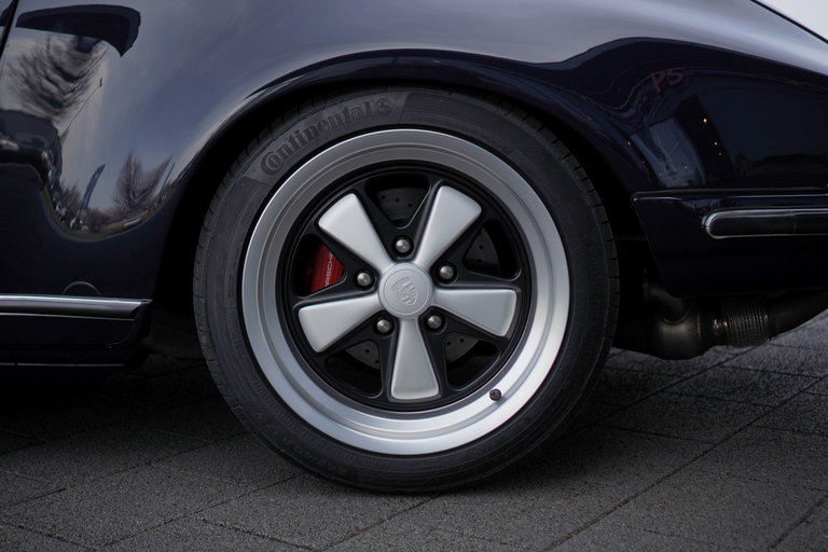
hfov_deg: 37.9
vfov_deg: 25.8
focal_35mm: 52
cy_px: 276
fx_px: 1207
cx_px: 414
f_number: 2.2
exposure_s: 1/3200
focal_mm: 35
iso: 200
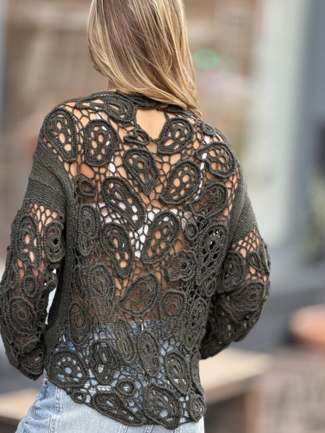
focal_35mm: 127
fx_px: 1590
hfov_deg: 11.7
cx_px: 159
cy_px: 211
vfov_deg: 15.5
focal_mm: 15.66
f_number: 2.8
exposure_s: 1/99
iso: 50
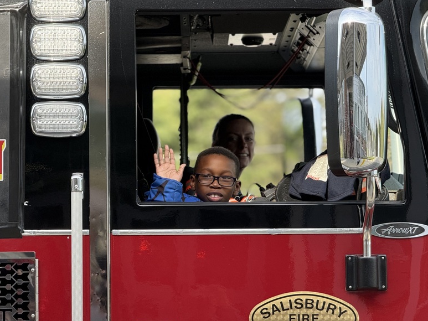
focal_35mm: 159
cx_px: 173
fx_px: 1966
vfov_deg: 9.3
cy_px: 193
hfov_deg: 12.4
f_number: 2.8
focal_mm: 15.66
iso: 64
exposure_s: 1/249
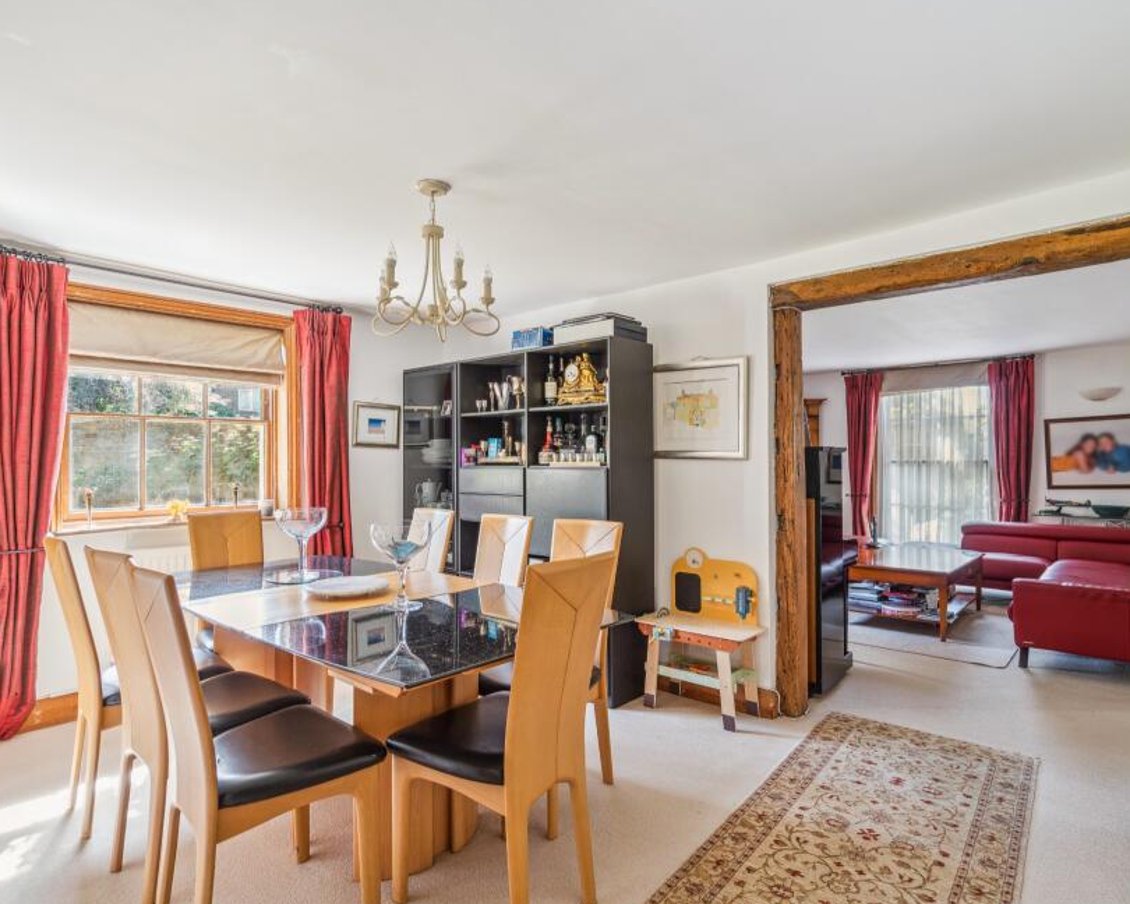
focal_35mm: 19
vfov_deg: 70.8
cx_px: 565
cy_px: 462
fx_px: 635
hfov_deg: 83.3
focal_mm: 16
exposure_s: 1/20
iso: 640
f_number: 5
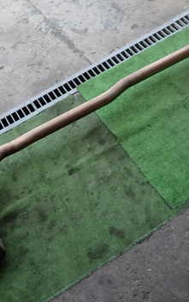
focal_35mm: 45
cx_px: 92
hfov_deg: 28.6
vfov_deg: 44.2
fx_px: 370
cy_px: 131
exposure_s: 1/200
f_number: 2
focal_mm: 4.5
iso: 100
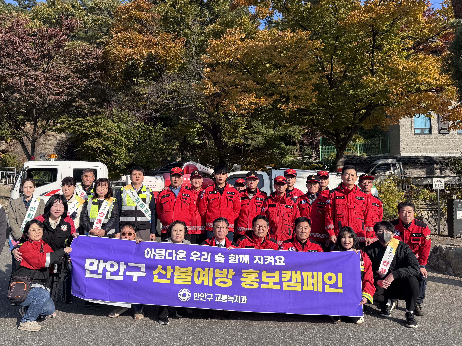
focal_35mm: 30
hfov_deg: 59.8
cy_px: 161
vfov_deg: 46.8
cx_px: 202
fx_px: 400
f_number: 1.78
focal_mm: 6.76
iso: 80
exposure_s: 1/3247
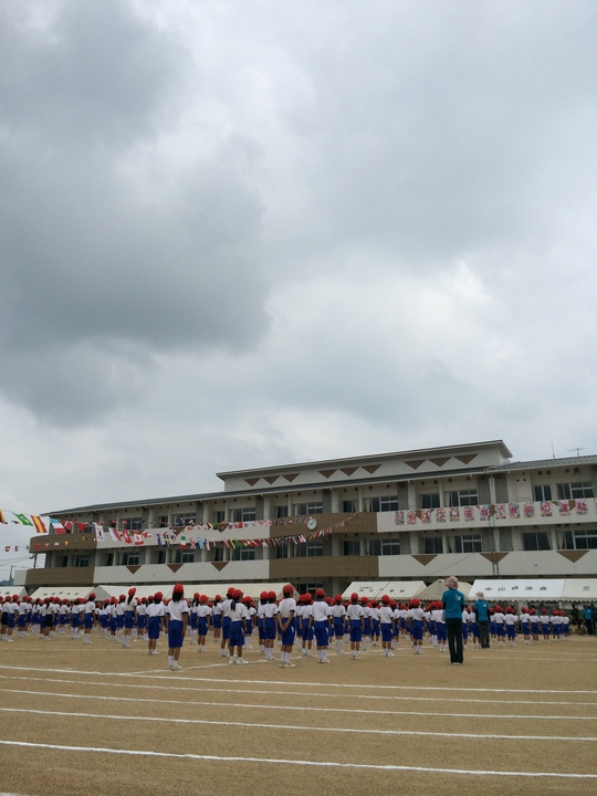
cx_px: 298
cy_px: 398
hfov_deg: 46.8
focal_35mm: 30
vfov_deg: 60.0
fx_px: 690
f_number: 2.2
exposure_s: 1/3425
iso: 32
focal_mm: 4.12
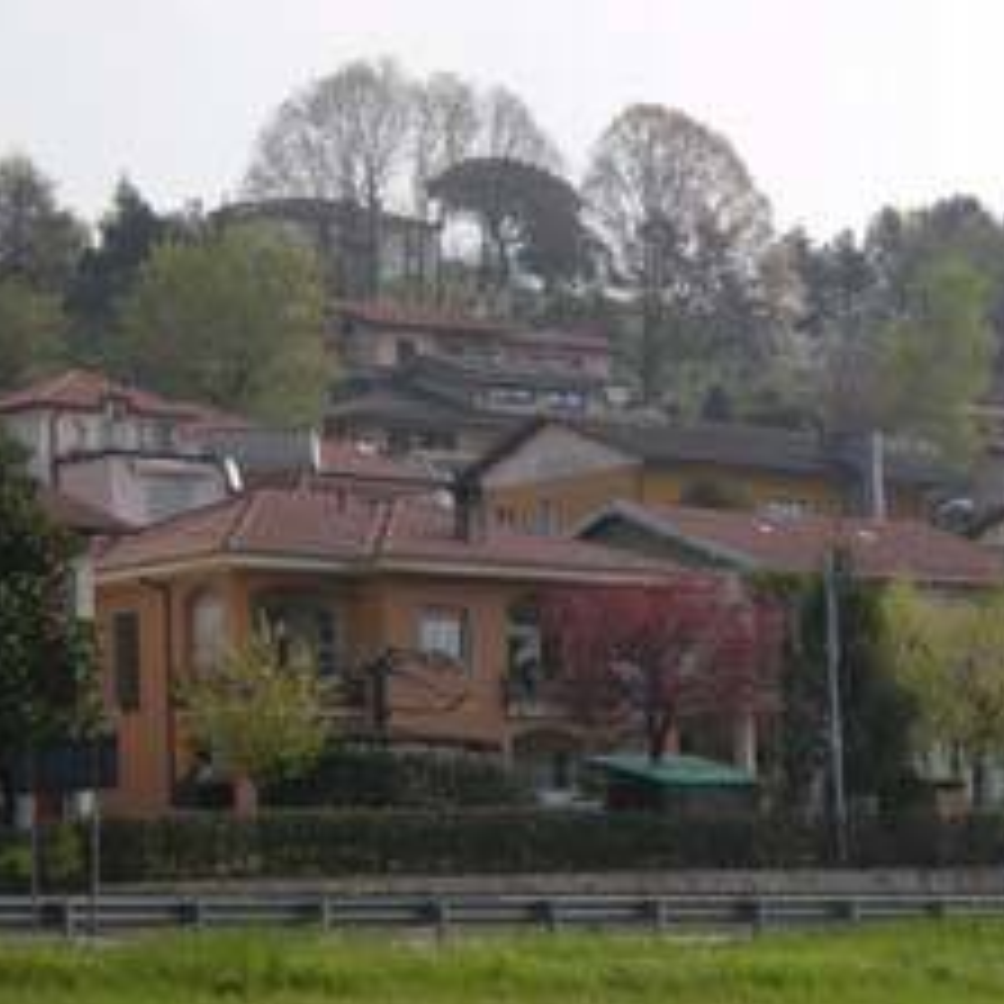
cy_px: 660
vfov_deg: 14.4
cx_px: 725
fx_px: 3971
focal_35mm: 121
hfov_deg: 14.4
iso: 64
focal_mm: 10.1
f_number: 4.1
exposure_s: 1/620
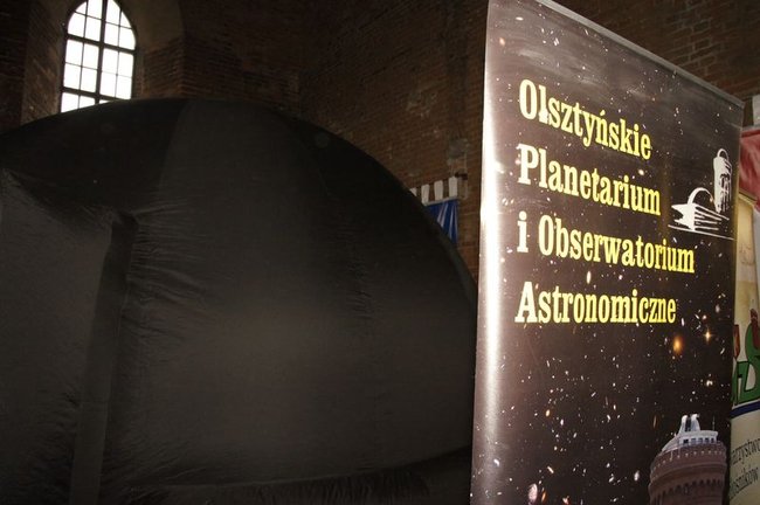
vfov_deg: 50.3
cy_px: 252
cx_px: 380
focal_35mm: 26
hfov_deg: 70.5
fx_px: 538
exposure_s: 1/60
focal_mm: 17
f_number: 5.6
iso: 3200
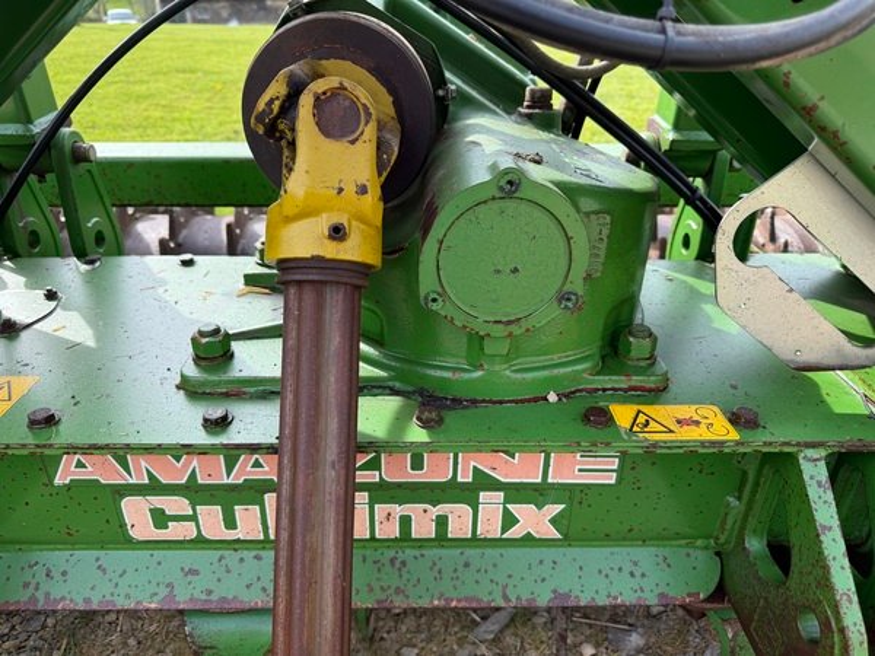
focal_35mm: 24
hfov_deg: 71.6
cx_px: 438
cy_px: 328
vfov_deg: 56.8
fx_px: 607
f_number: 1.78
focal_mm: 6.76
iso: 80
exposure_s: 1/840
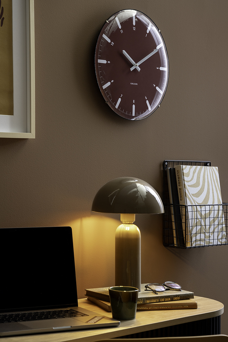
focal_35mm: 90
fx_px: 855
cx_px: 114
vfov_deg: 22.6
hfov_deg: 15.2
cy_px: 171
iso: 250
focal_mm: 90
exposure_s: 1/4
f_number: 11
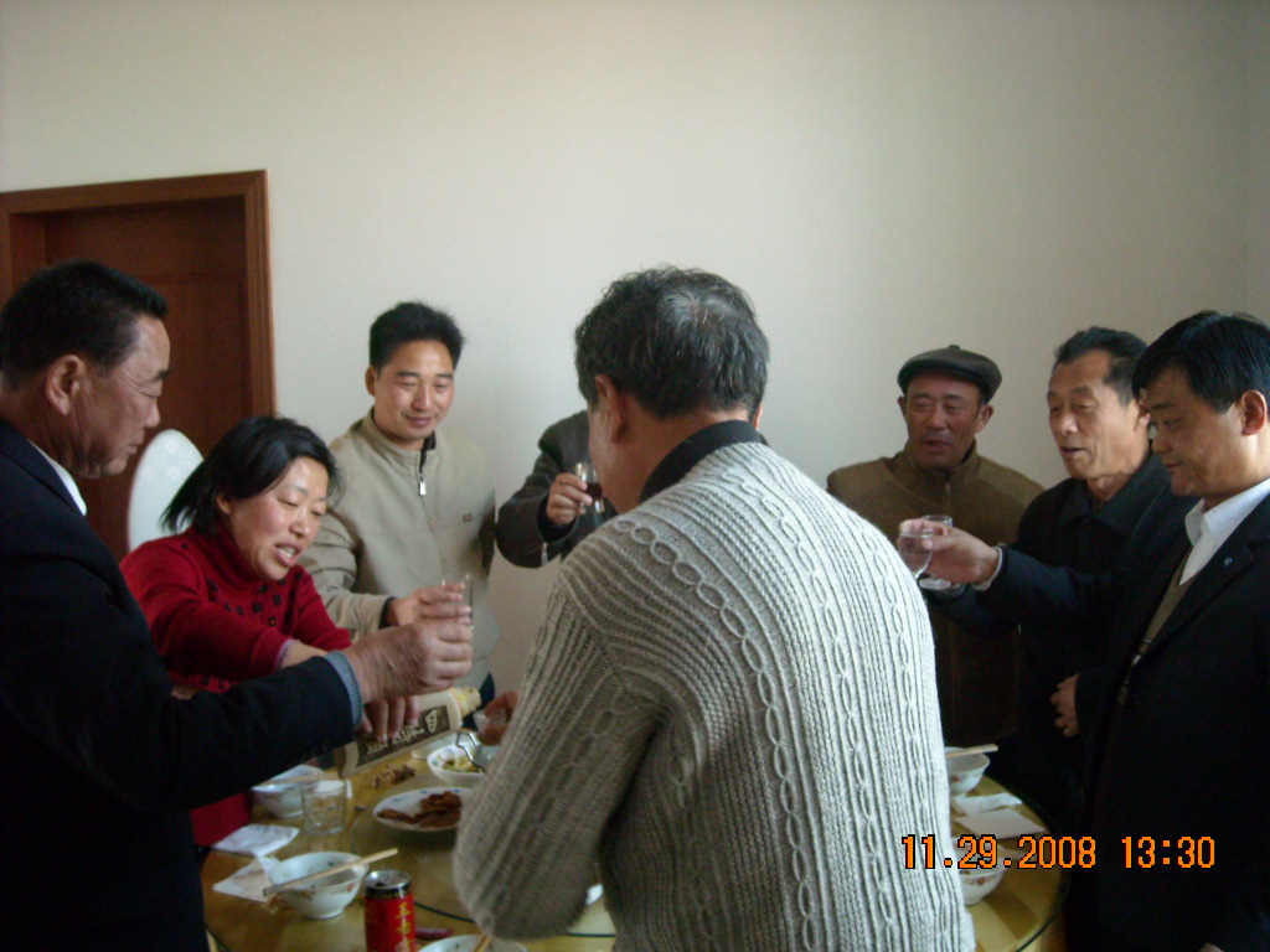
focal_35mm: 35
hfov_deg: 52.6
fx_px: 1284
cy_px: 476
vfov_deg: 40.7
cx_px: 635
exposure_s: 1/36
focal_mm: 5.7
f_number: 2.8
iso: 400
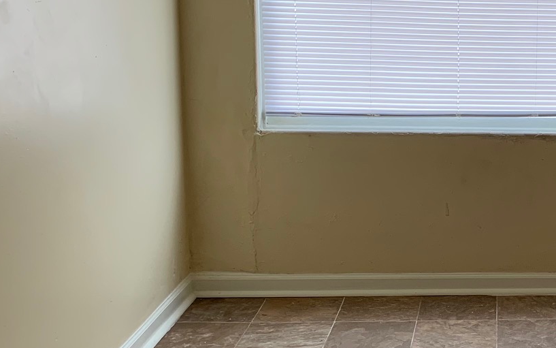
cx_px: 591
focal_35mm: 68
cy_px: 165
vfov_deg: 19.2
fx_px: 1031
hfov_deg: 27.9
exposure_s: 1/122
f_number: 1.8
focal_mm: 4.25
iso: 32
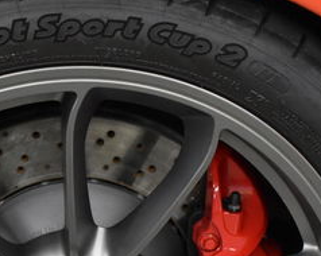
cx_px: 39
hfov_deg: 16.7
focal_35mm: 114
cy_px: 282
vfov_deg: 13.3
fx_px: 1078
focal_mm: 25
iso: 3600
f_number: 4
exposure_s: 1/125
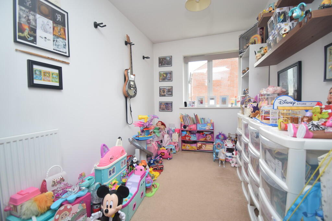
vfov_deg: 77.3
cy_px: 110
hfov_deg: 100.4
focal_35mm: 15
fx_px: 138
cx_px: 166
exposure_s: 1/60
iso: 560
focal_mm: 10
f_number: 4.5
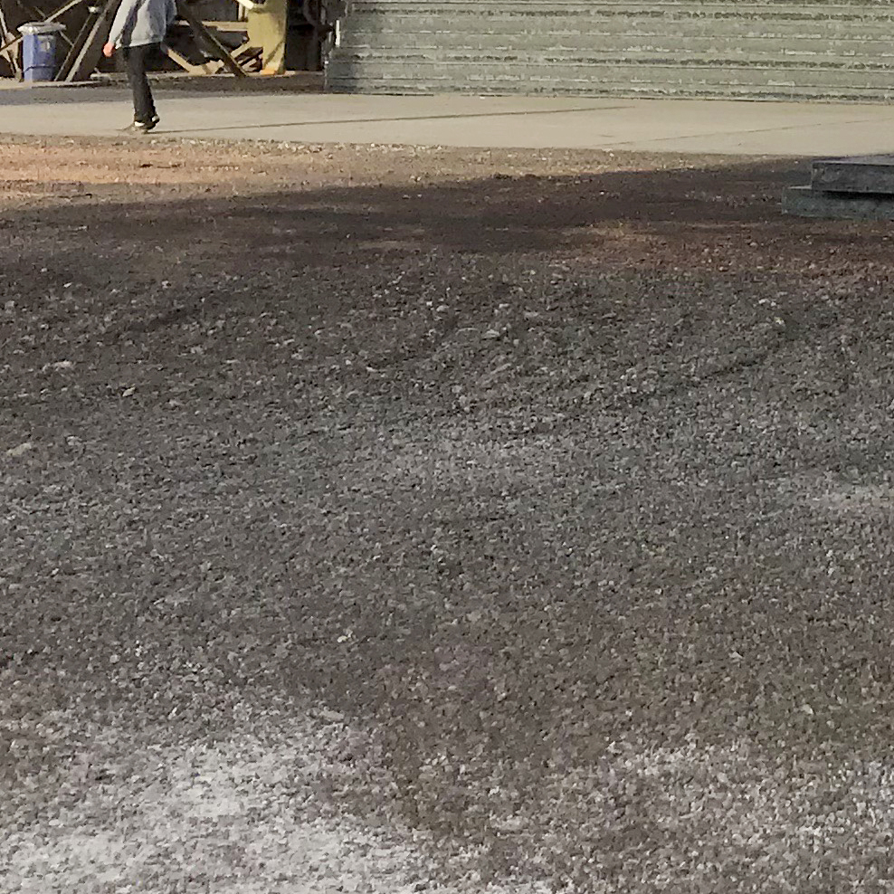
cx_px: 1593
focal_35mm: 101
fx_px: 2951
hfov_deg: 15.0
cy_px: -305
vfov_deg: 16.2
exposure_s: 1/1041
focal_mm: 3.99
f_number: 1.8
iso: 20
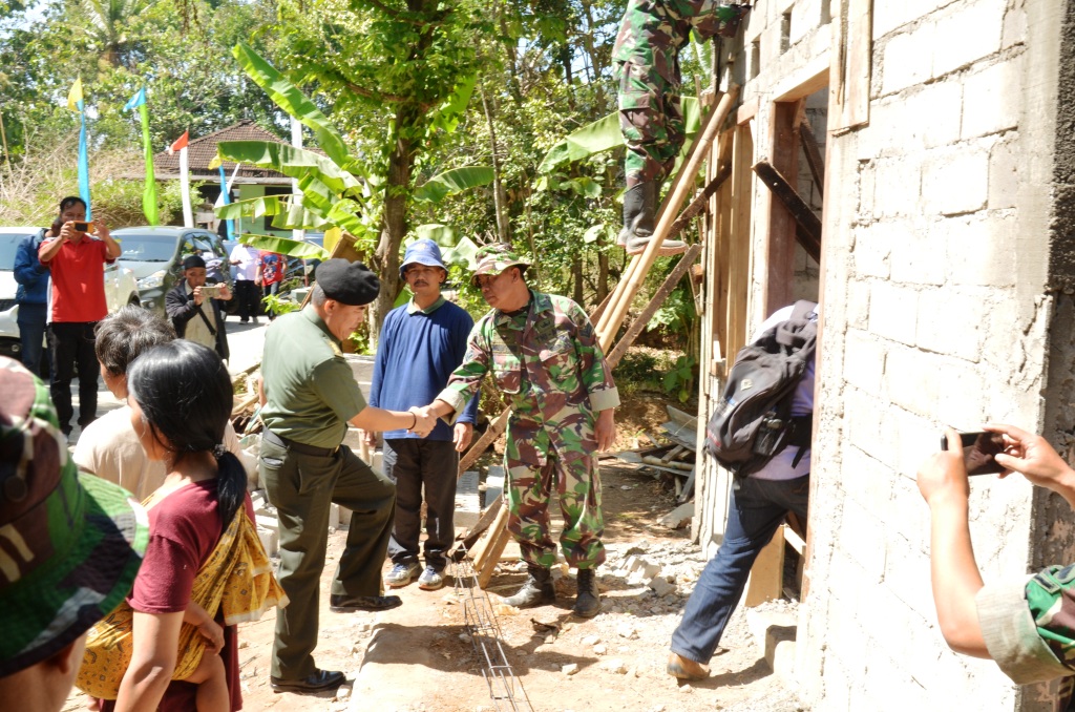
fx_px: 1117
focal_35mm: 38
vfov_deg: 35.3
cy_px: 356
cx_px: 538
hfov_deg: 51.4
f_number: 11
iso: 320
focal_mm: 25
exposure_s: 1/80
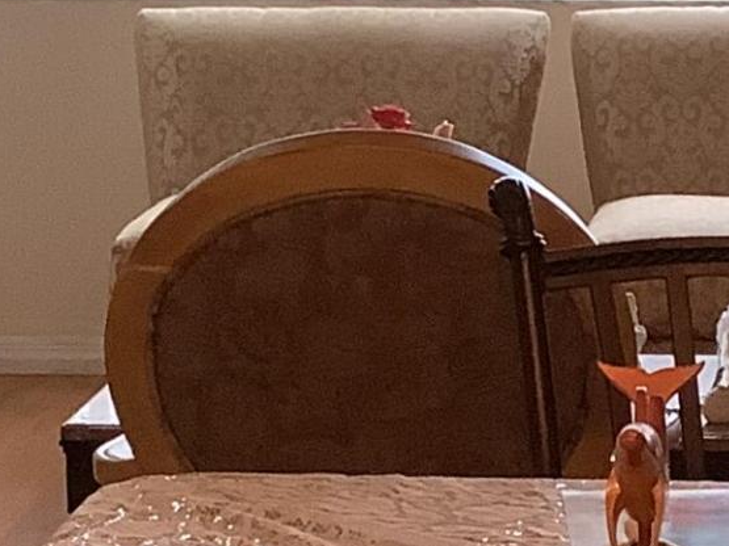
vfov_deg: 9.2
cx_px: 552
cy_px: 251
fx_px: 3390
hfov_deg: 12.2
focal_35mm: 161
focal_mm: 3.3
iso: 125
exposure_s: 1/60
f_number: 2.4
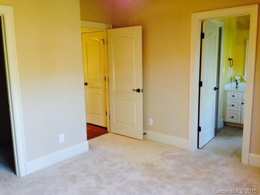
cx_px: 130
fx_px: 248
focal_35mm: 33
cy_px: 98
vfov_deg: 42.9
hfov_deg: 55.4
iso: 200
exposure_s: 1/20
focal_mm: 4.12
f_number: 2.4
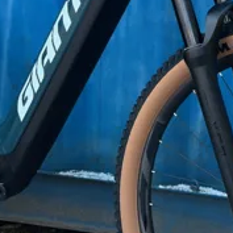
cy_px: 47
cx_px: 179
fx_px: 731
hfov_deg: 18.0
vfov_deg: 18.0
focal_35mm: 96
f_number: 1.78
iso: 100
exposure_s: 1/50
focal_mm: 6.86
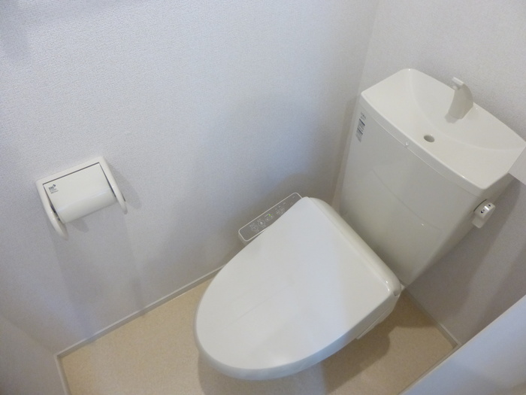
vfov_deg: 54.9
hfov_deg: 69.4
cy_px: 198
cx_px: 263
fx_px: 380
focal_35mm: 25
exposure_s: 1/25
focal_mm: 4.5
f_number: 3.1
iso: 400
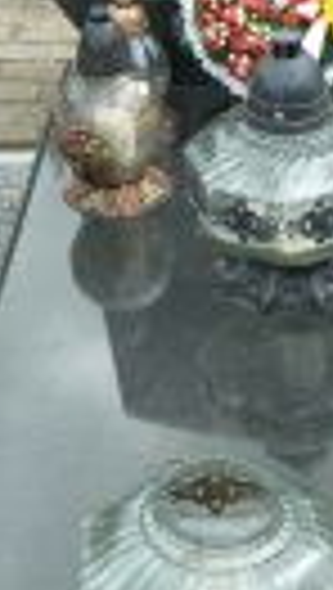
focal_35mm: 100
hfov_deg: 12.1
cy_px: 347
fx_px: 1565
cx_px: 230
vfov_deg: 21.3
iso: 80
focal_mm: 4.1
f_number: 4
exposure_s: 1/160
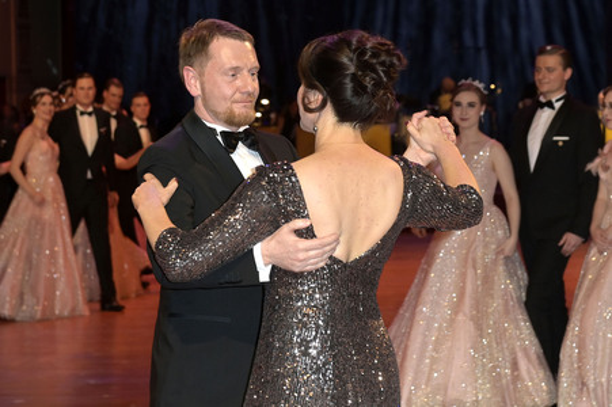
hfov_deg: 28.9
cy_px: 204
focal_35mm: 70
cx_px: 306
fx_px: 1189
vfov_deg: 19.4
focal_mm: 70
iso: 2500
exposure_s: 1/250
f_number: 5
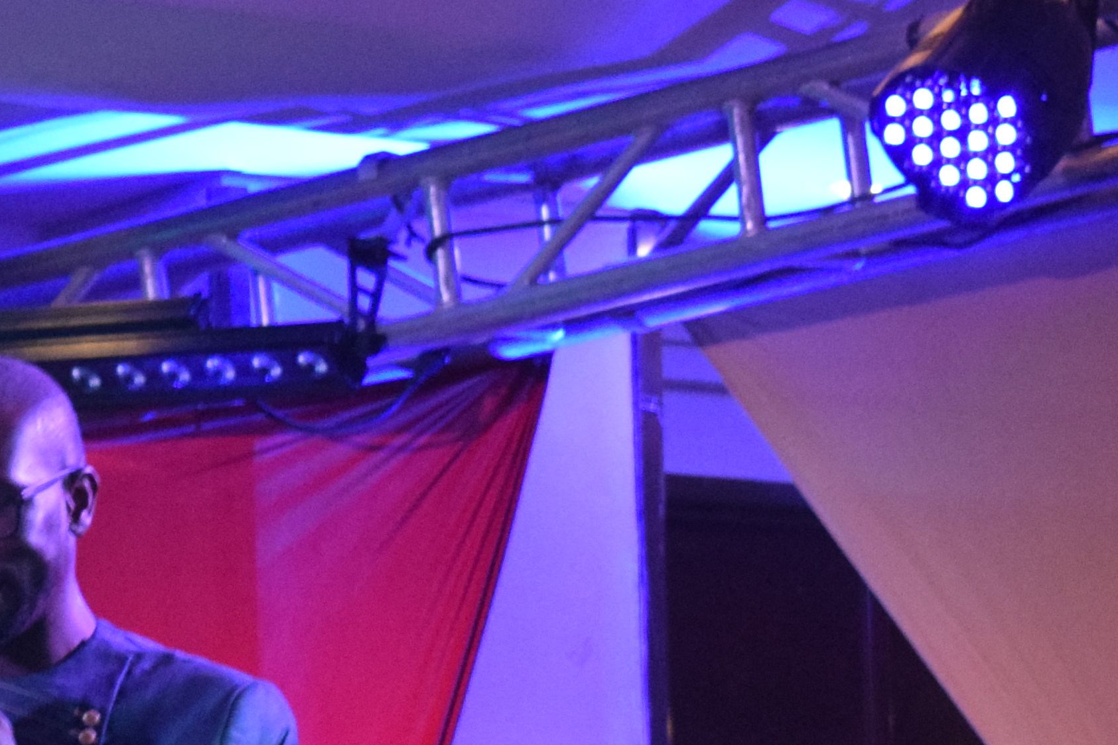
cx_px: -638
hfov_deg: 6.9
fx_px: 9122
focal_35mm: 294
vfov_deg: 4.6
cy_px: 1126
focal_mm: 55
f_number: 5.6
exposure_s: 1/100
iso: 3200
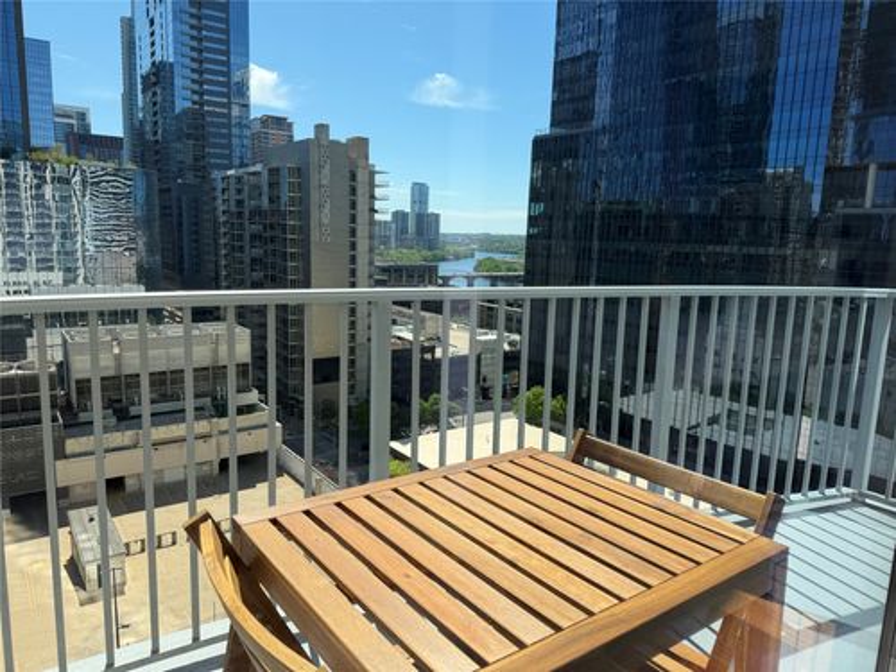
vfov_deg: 56.8
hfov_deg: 71.6
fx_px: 621
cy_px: 336
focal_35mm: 24
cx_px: 448
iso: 80
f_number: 1.78
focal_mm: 6.76
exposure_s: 1/1949
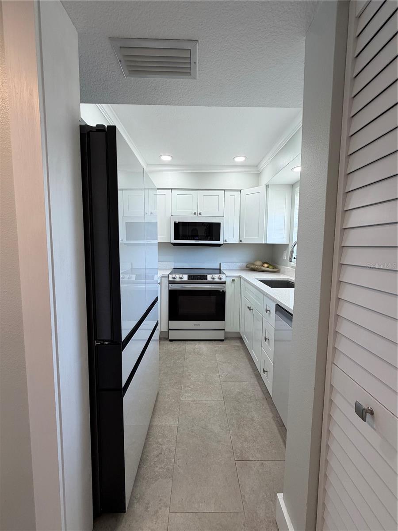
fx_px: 215
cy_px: 266
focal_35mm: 14
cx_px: 199
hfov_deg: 85.7
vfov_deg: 102.1
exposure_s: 1/120
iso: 100
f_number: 2.2
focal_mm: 2.22
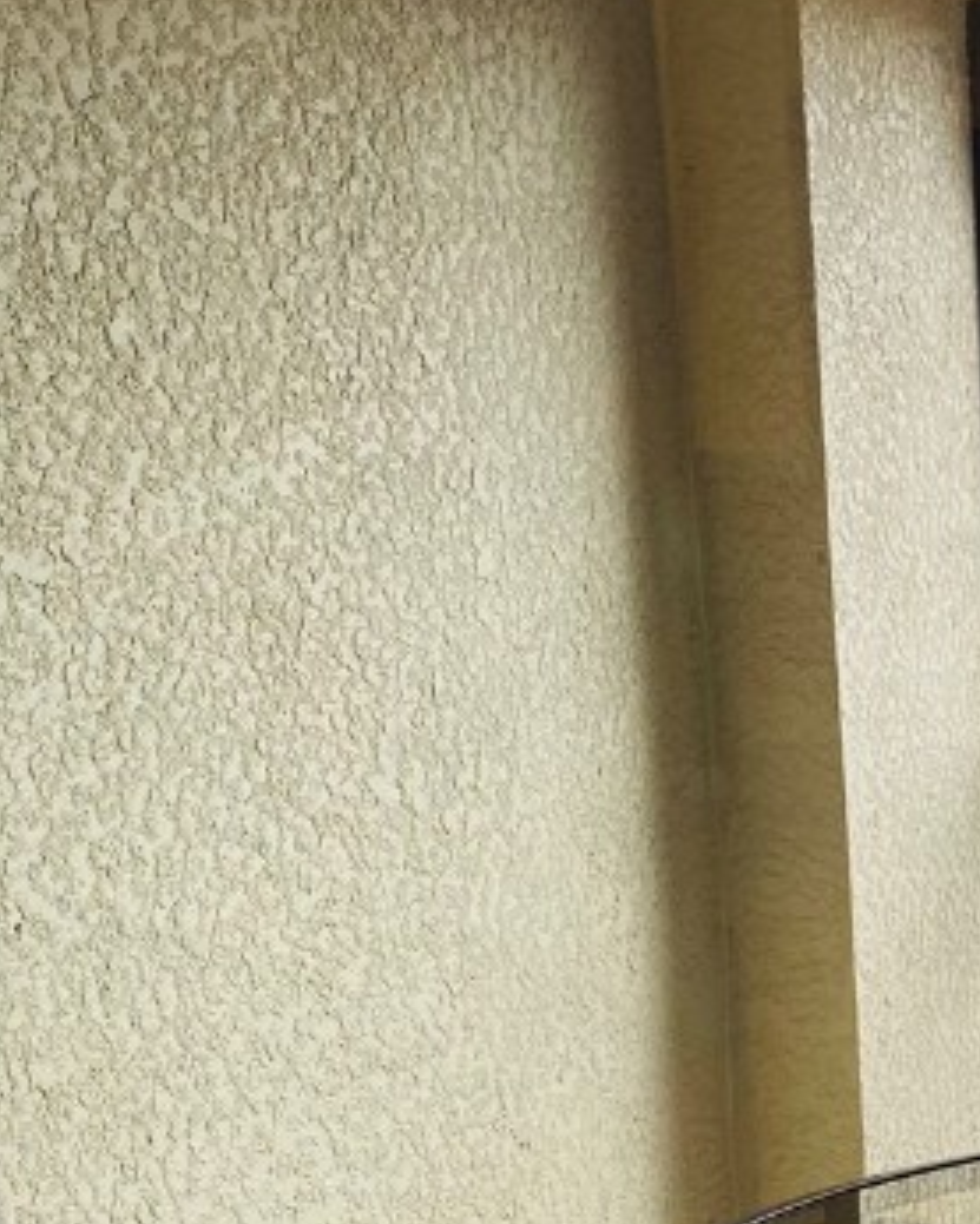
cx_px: 1334
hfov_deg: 18.7
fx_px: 2718
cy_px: 969
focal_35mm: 75
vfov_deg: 25.0
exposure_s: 1/312
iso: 32
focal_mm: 4.25
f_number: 1.8
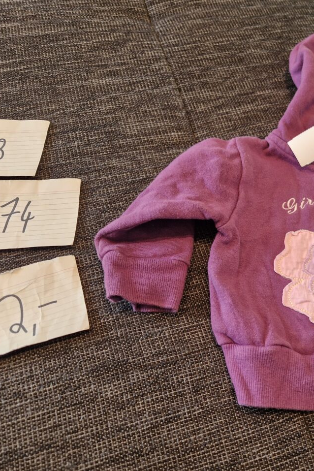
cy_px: 248
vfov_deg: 54.4
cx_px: 251
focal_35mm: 35
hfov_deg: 36.6
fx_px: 458
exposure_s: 1/100
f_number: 1.8
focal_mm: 5.4
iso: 125
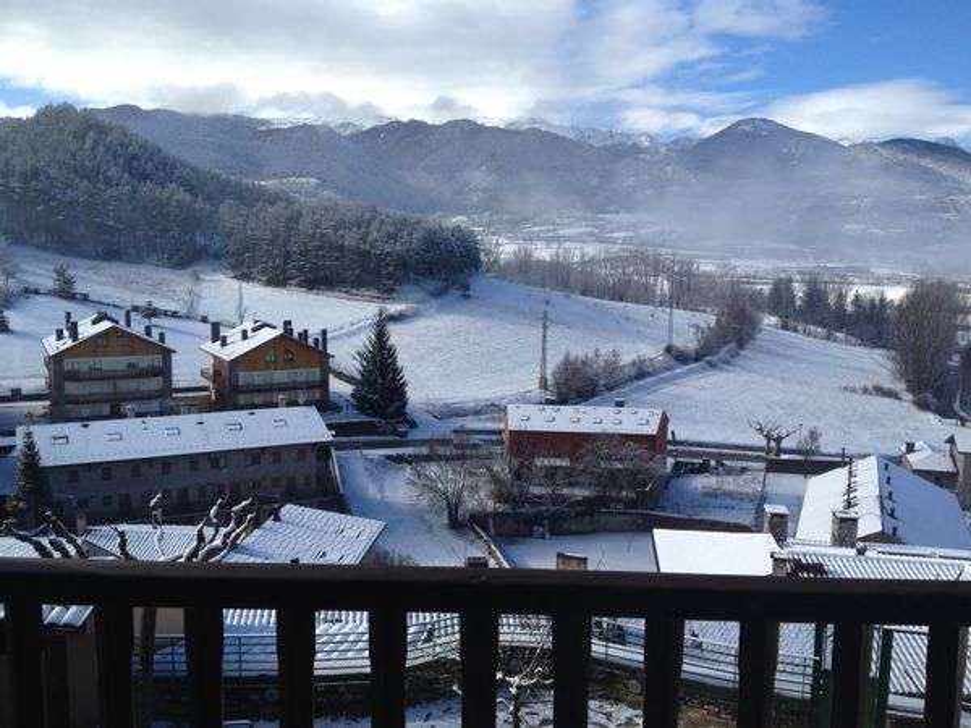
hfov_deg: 52.6
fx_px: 982
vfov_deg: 40.7
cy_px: 364
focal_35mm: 35
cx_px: 486
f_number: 2.4
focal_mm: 4.28
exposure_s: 1/1314
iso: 50
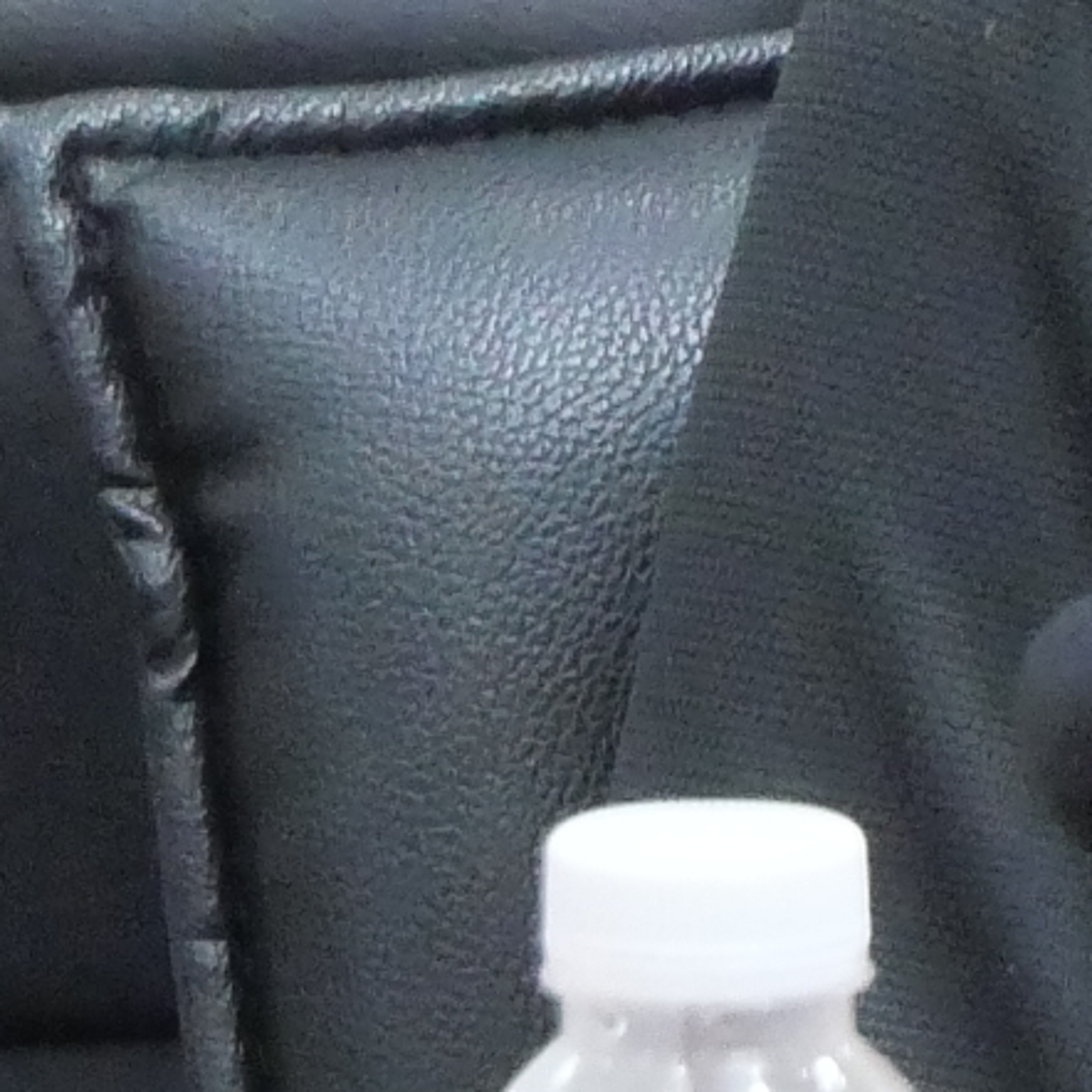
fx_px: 31622
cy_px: -776
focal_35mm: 886
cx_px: 2663
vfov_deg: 2.0
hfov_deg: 2.0
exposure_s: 1/25
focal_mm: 60
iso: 3200
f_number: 7.1
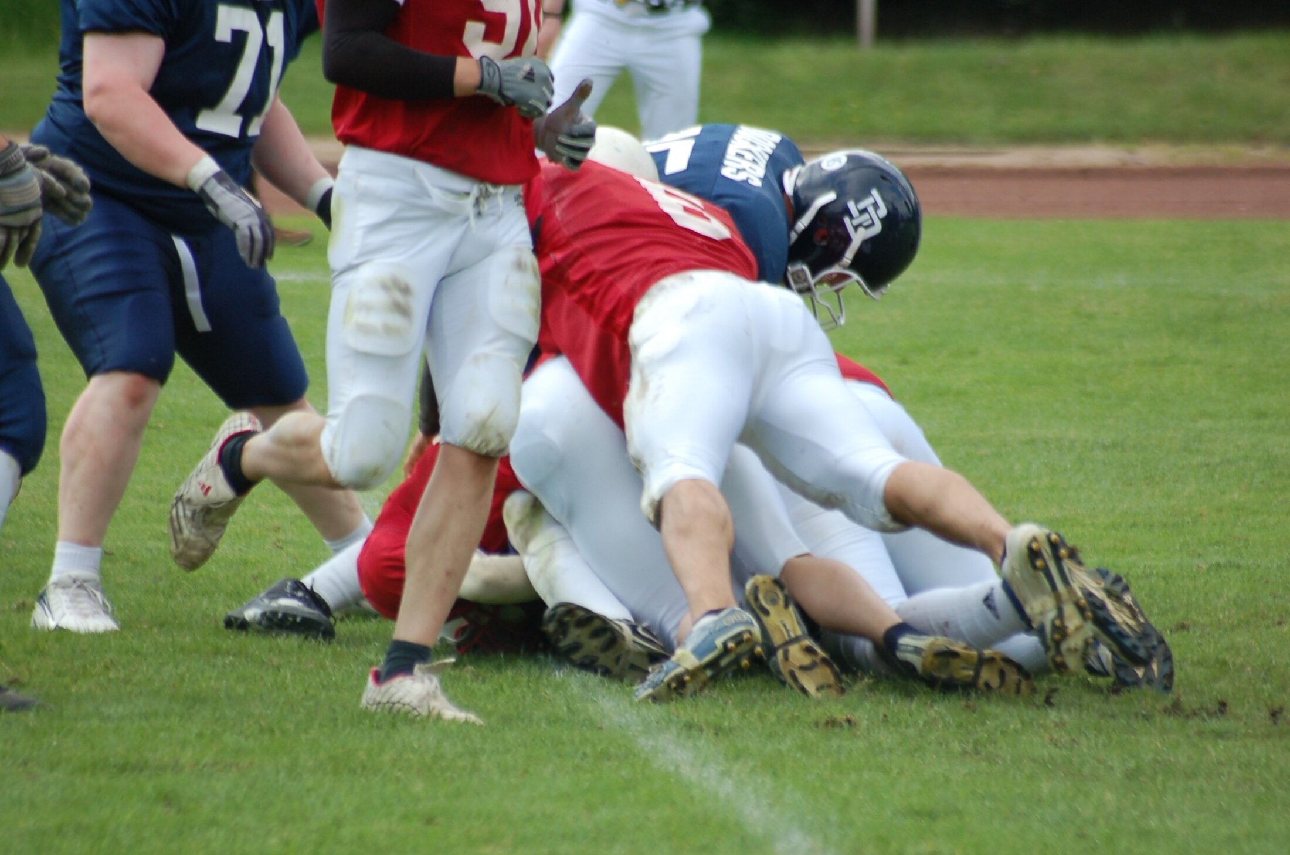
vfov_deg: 3.0
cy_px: 428
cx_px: 645
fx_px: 16094
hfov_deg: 4.6
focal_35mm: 450
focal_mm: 300
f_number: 5.6
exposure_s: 1/500
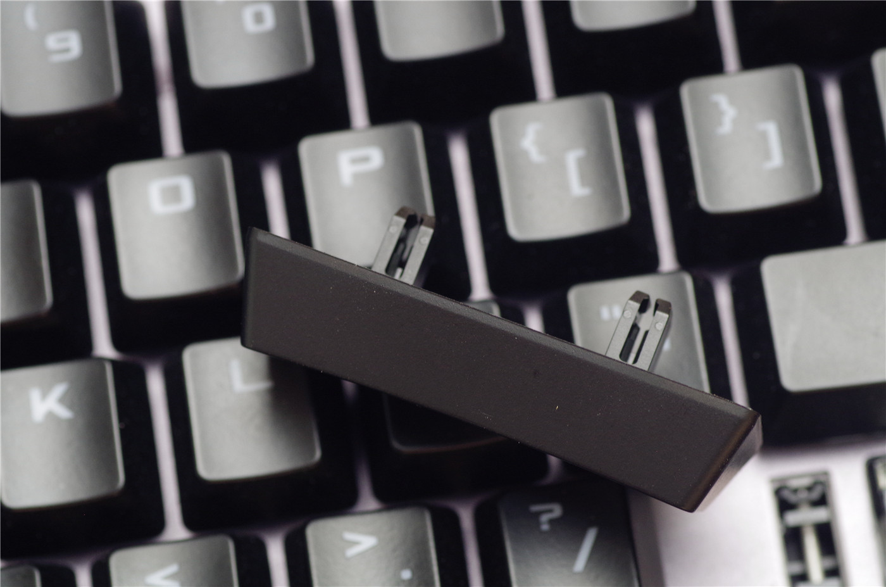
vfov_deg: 10.1
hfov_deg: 15.2
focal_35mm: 135
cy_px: 294
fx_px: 3315
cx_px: 443
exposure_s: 1/60
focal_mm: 90
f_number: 7.1
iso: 800
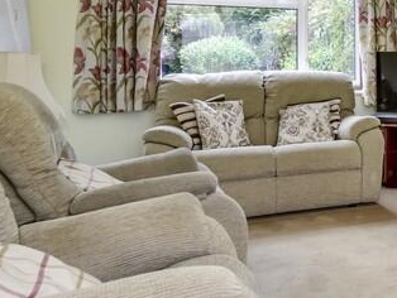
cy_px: 60
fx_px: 539
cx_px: 499
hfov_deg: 32.0
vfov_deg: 30.2
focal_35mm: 47
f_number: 8
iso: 640
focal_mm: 10
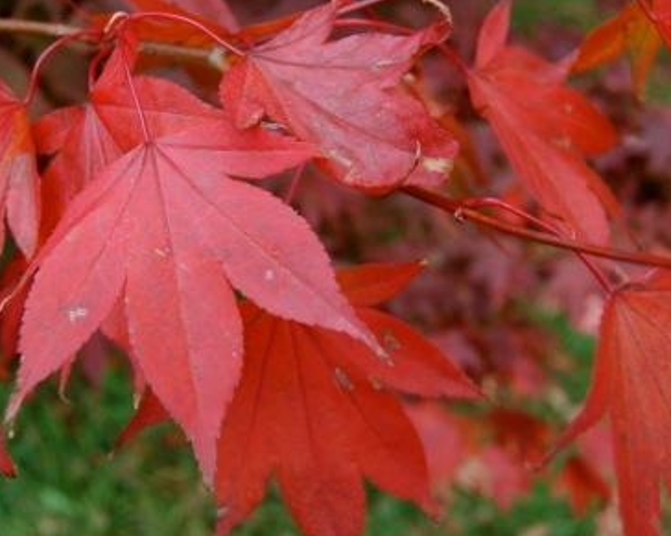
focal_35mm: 45
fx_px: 893
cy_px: 271
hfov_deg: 41.1
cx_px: 291
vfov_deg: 33.4
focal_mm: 26
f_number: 5.6
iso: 360
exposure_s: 1/125
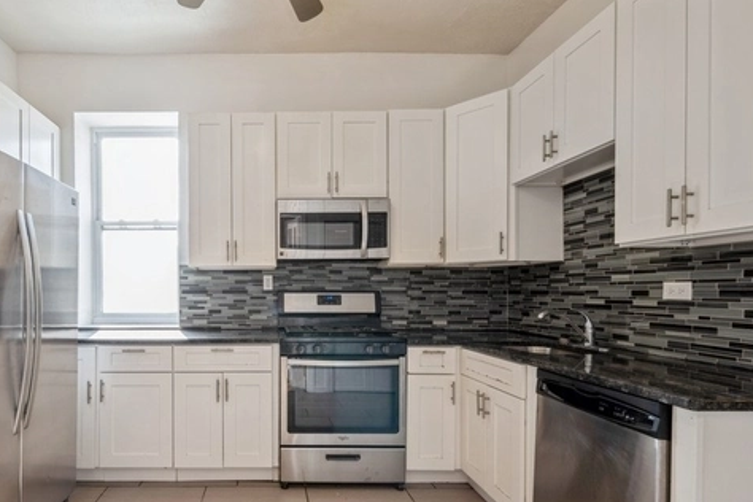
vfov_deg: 64.0
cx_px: 303
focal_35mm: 19
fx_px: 397
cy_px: 302
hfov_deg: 85.9
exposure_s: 1/1.67
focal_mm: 15
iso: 100
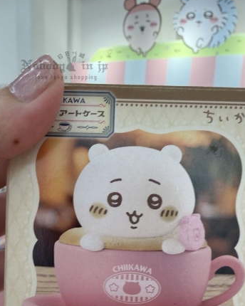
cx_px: 131
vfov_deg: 47.4
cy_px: 227
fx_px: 335
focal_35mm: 37
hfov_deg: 40.1
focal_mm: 2.22
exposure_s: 1/100
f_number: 2.2
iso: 64
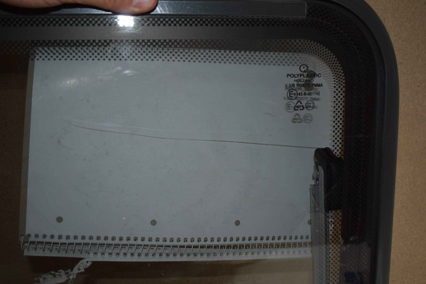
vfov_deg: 31.9
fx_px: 497
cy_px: 142
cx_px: 213
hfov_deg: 46.4
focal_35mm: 42
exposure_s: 1/125
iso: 220
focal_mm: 28
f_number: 4.2
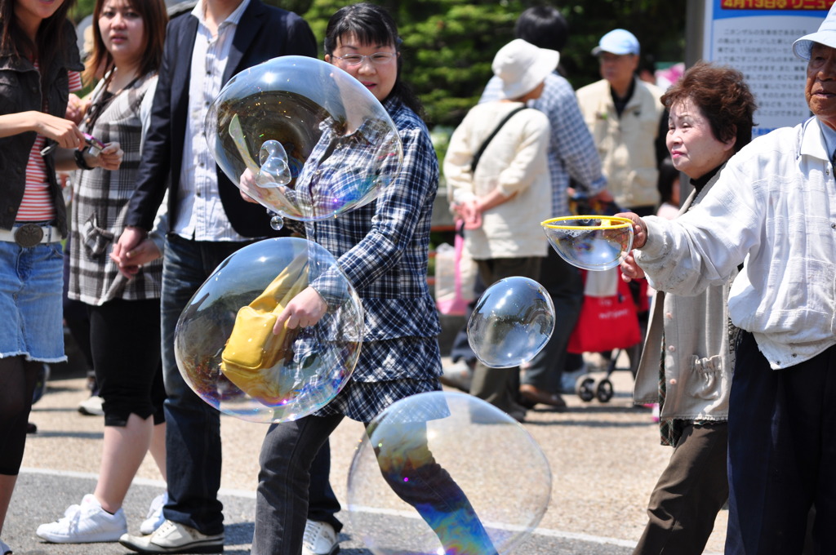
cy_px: 278
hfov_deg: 11.8
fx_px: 4036
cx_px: 418
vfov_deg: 7.9
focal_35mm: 174
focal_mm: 116
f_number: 5.6
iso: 200
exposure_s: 1/640
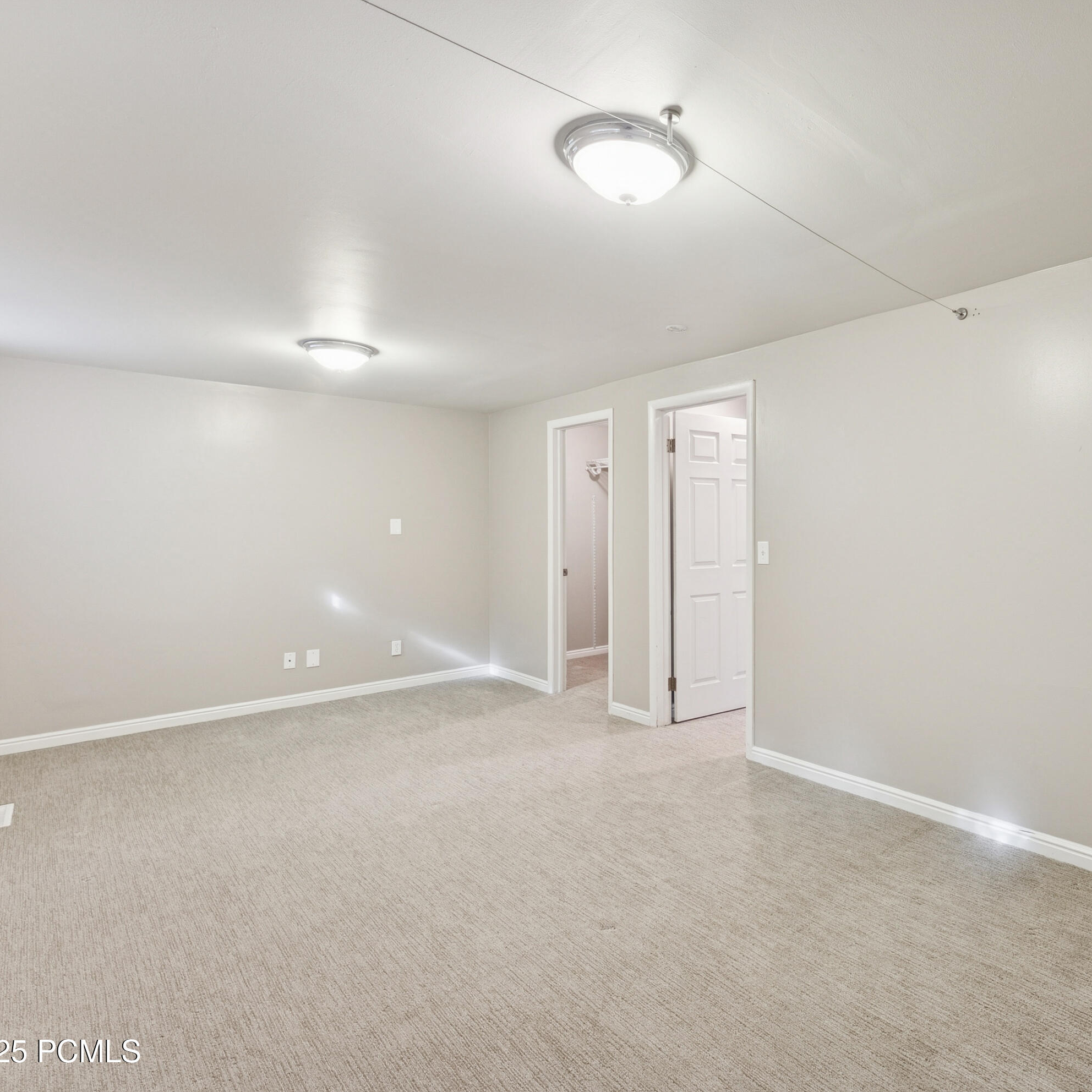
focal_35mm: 18
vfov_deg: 80.7
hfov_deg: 77.2
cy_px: 551
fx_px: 642
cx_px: 759
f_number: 8
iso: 640
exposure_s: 1/5
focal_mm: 14
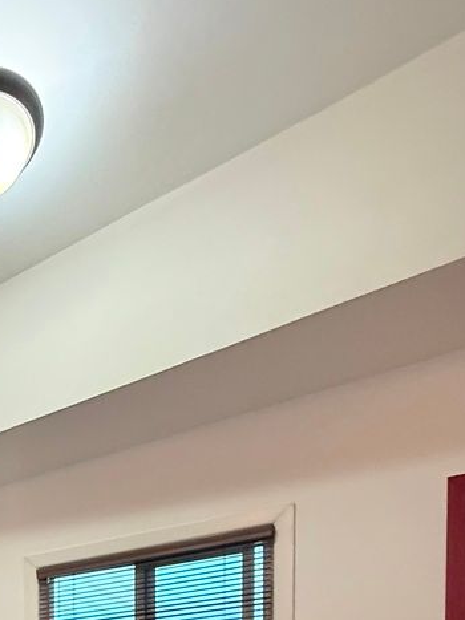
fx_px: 645
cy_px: 766
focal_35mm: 36
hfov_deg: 31.6
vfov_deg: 37.2
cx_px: -122
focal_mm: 2.22
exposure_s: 1/60
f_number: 2.2
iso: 500
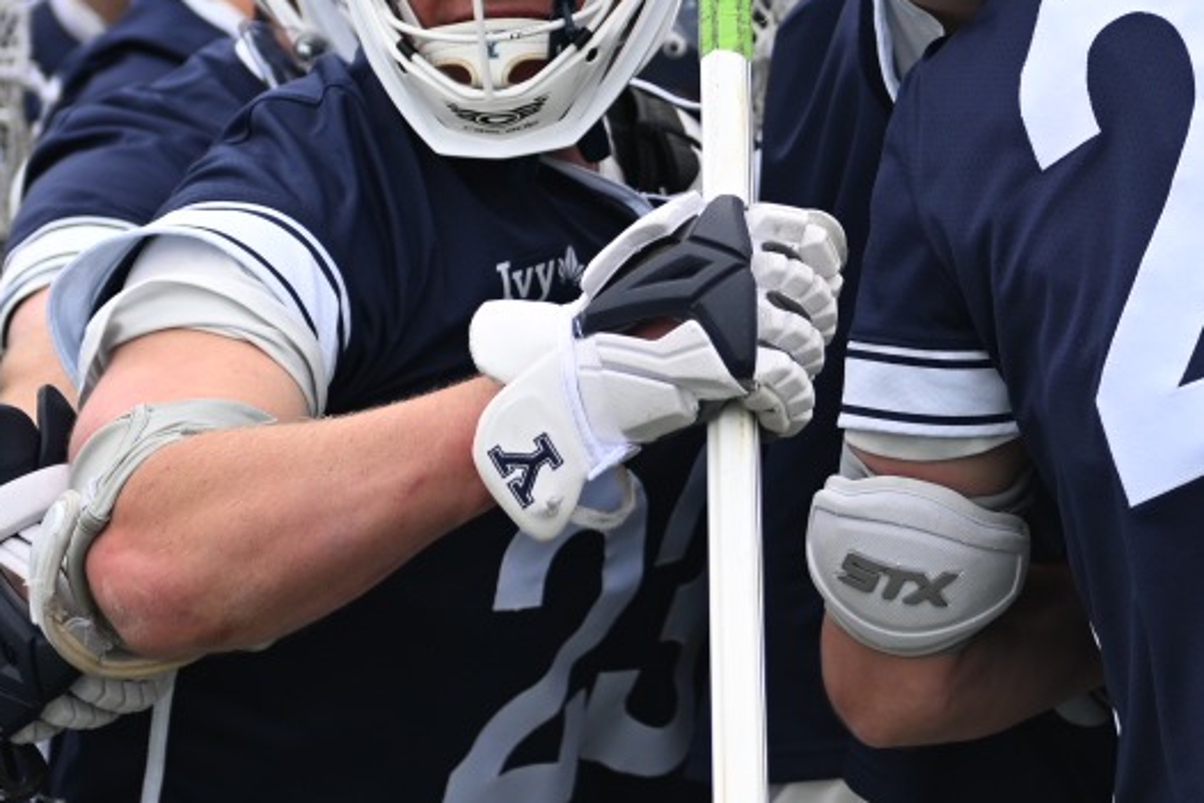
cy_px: 124
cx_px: 961
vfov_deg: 8.9
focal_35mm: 154
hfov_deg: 13.3
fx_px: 5152
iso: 140
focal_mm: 50
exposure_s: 1/1735
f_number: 2.8
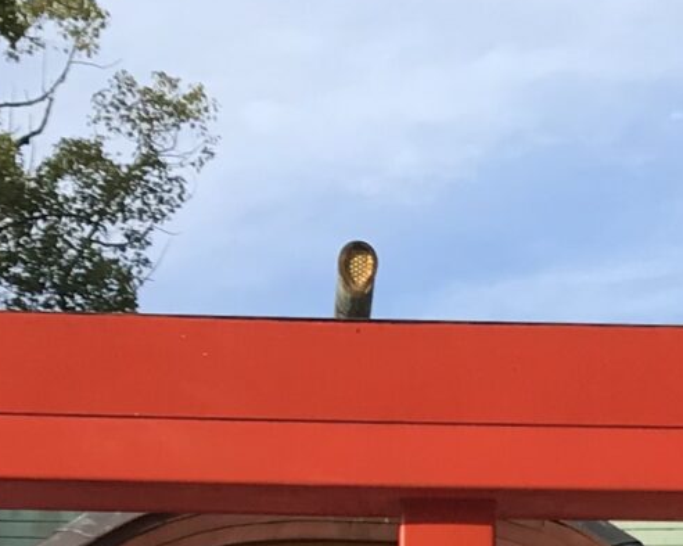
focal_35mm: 142
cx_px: 445
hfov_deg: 13.6
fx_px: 2869
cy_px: 1156
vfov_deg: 9.9
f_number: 1.8
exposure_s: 1/1182
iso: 20
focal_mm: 3.99
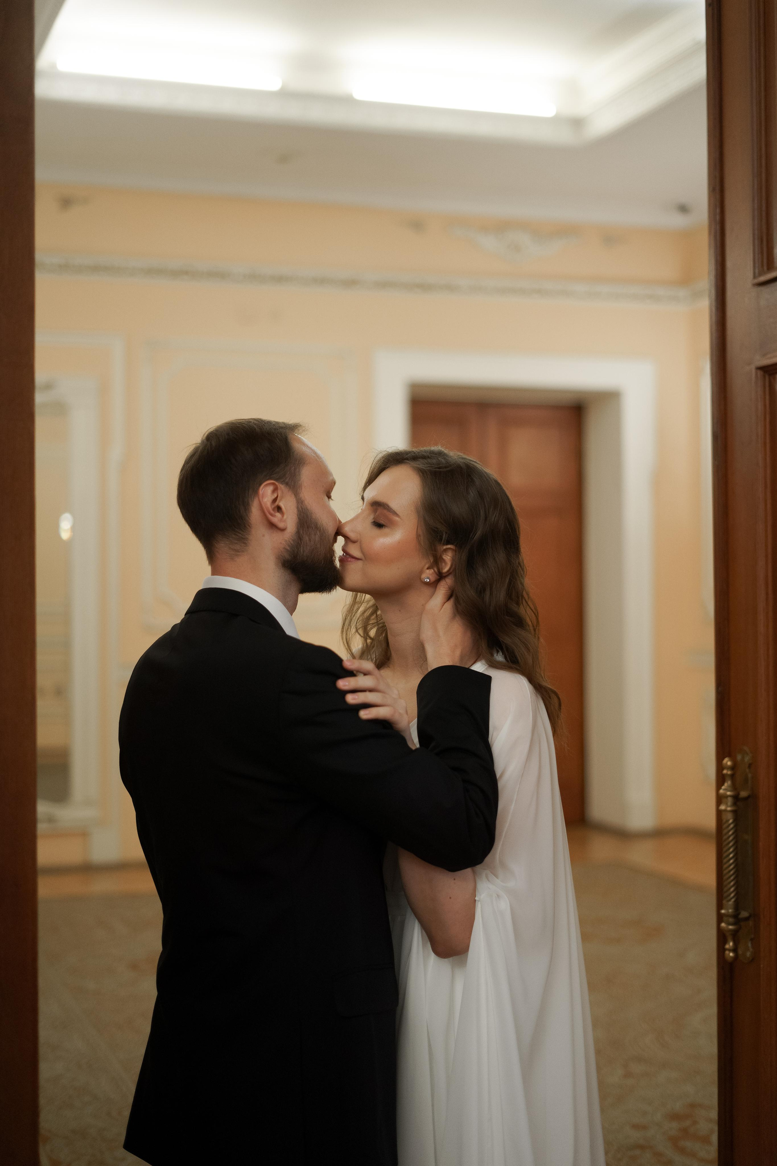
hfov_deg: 27.0
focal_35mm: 50
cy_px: 583
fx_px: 1619
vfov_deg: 39.6
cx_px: 388
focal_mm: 50
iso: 1000
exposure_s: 1/320
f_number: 1.8
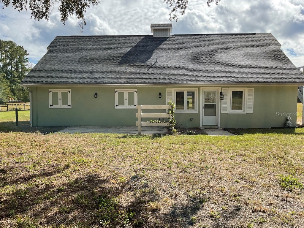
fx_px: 255
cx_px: 152
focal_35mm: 29
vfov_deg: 48.2
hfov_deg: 61.7
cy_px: 114
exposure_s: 1/1730
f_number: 1.8
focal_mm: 3
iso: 16
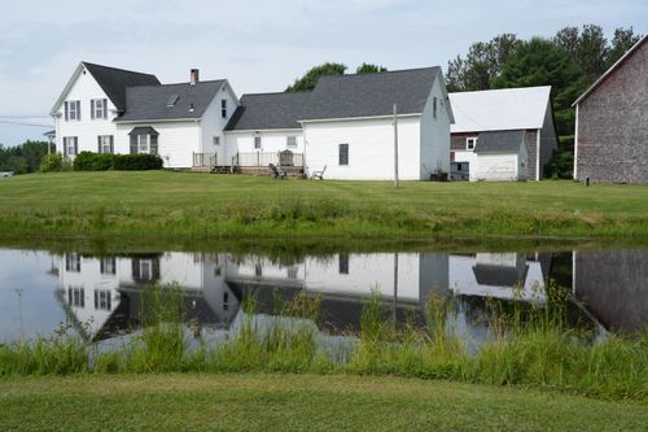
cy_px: 216
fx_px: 648
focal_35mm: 36
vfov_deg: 36.8
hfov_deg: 53.1
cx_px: 324
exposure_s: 1/400
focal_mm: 36
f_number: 6.3
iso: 100
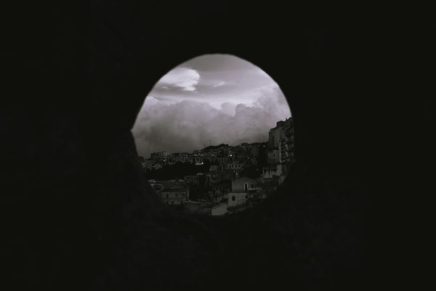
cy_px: 146
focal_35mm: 32
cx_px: 218
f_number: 4.5
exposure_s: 1/10
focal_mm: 21
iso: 200
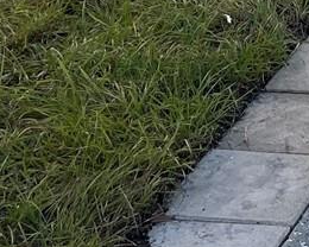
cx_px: 675
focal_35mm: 150
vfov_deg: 9.4
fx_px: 1372
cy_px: -300
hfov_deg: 11.3
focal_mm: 5.1
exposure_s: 1/696
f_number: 1.6
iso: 32
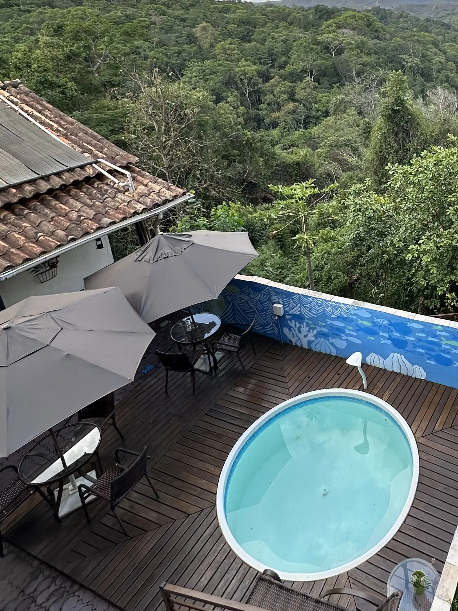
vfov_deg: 64.7
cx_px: 403
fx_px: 459
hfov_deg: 48.1
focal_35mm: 26
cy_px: 182
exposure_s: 1/389
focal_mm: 2.22
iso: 40
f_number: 2.2
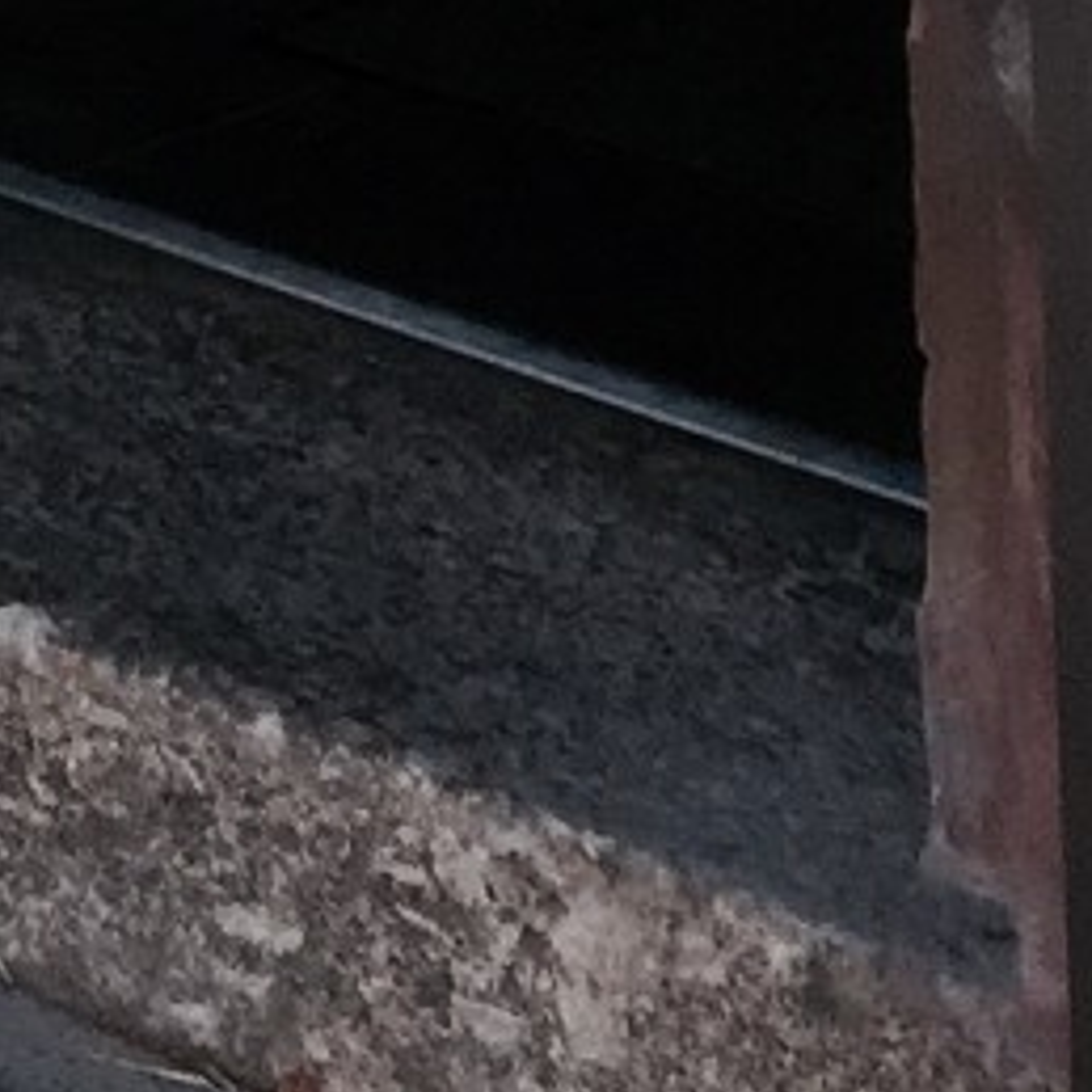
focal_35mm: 203
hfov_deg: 8.4
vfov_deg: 6.9
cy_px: -3145
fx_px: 7245
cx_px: -750
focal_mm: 4.15
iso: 32
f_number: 2.2
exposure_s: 1/824
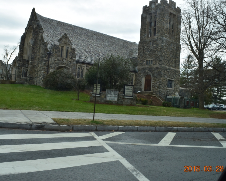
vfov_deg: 47.1
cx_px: 112
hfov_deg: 57.2
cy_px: 90
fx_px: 207
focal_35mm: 31
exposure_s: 1/400
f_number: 11
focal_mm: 18
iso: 400
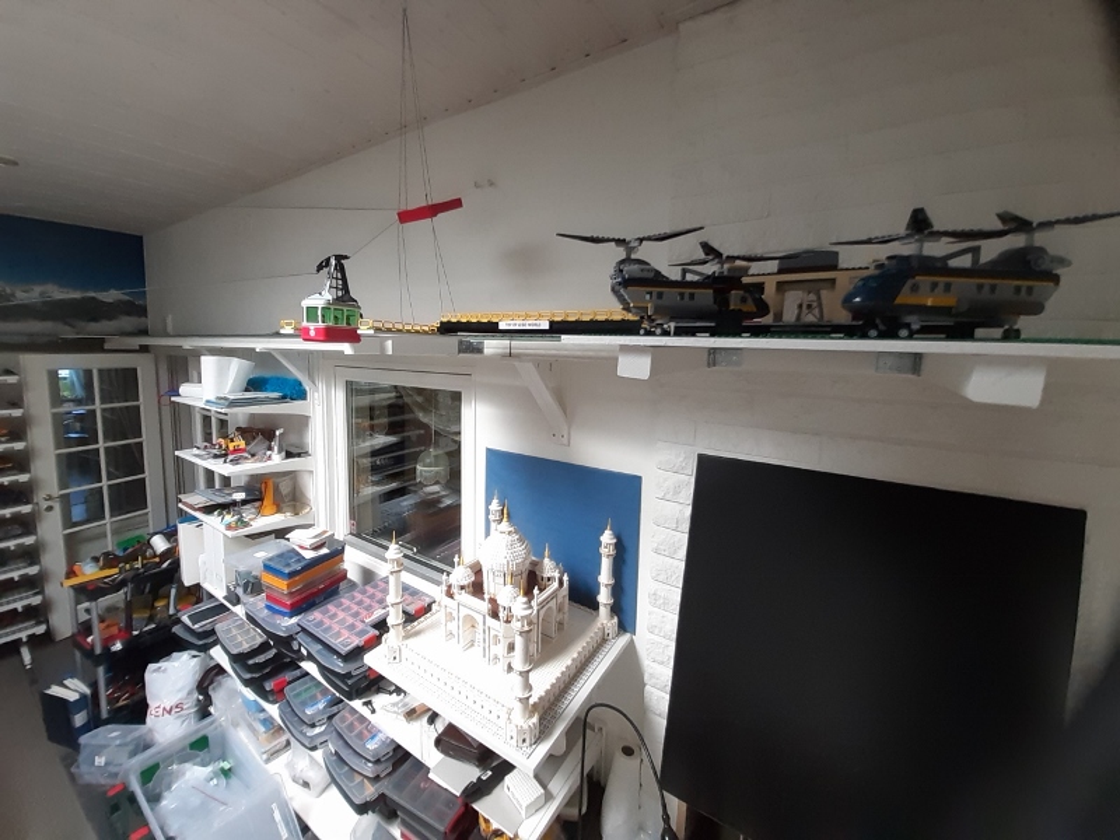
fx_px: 421
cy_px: 420
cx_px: 560
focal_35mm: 13
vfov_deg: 89.9
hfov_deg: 106.2
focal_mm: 1.13
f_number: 2.2
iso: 125
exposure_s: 1/50
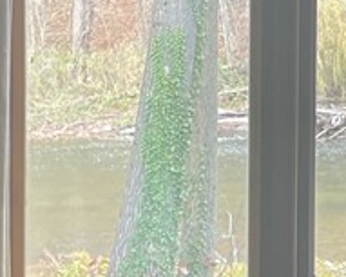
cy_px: 9
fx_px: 1342
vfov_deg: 11.7
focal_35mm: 131
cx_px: 257
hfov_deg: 14.6
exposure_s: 1/60
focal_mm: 5.1
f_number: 1.6
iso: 80
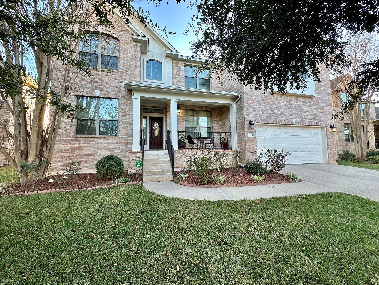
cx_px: 190
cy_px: 142
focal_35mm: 14
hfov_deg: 102.1
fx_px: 153
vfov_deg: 85.7
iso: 50
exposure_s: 1/99
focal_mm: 2.22
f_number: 2.2
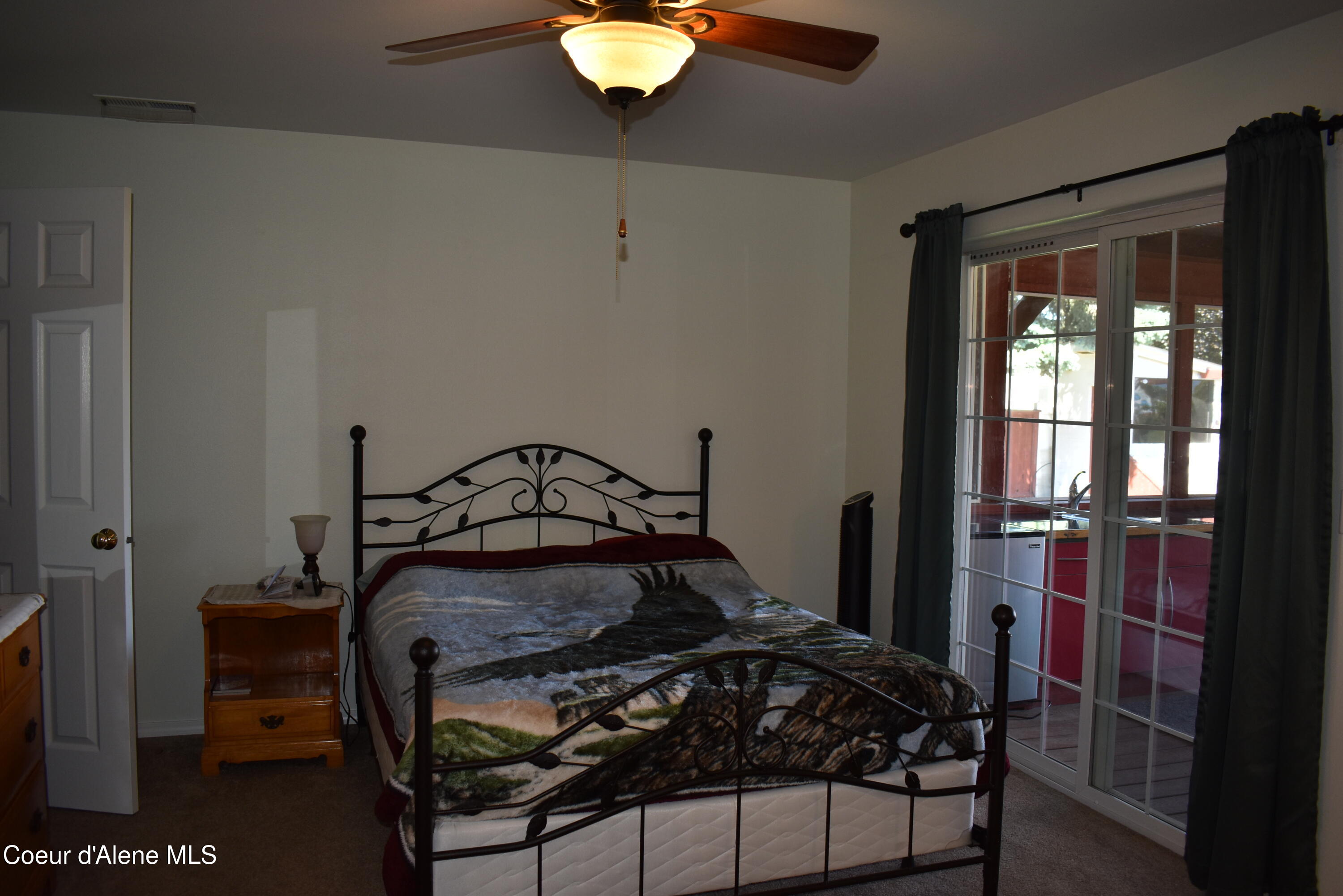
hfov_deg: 67.4
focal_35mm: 27
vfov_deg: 47.9
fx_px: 1007
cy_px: 448
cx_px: 672
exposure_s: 1/60
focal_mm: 18
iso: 250
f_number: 3.5
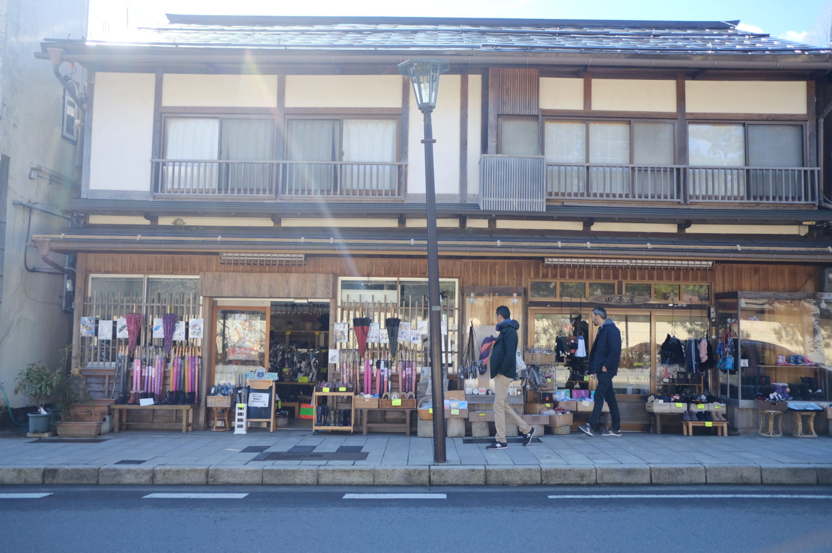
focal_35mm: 35
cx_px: 416
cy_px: 276
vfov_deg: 37.8
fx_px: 808
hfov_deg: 54.5
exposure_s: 1/1000
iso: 500
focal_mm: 23
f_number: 2.8
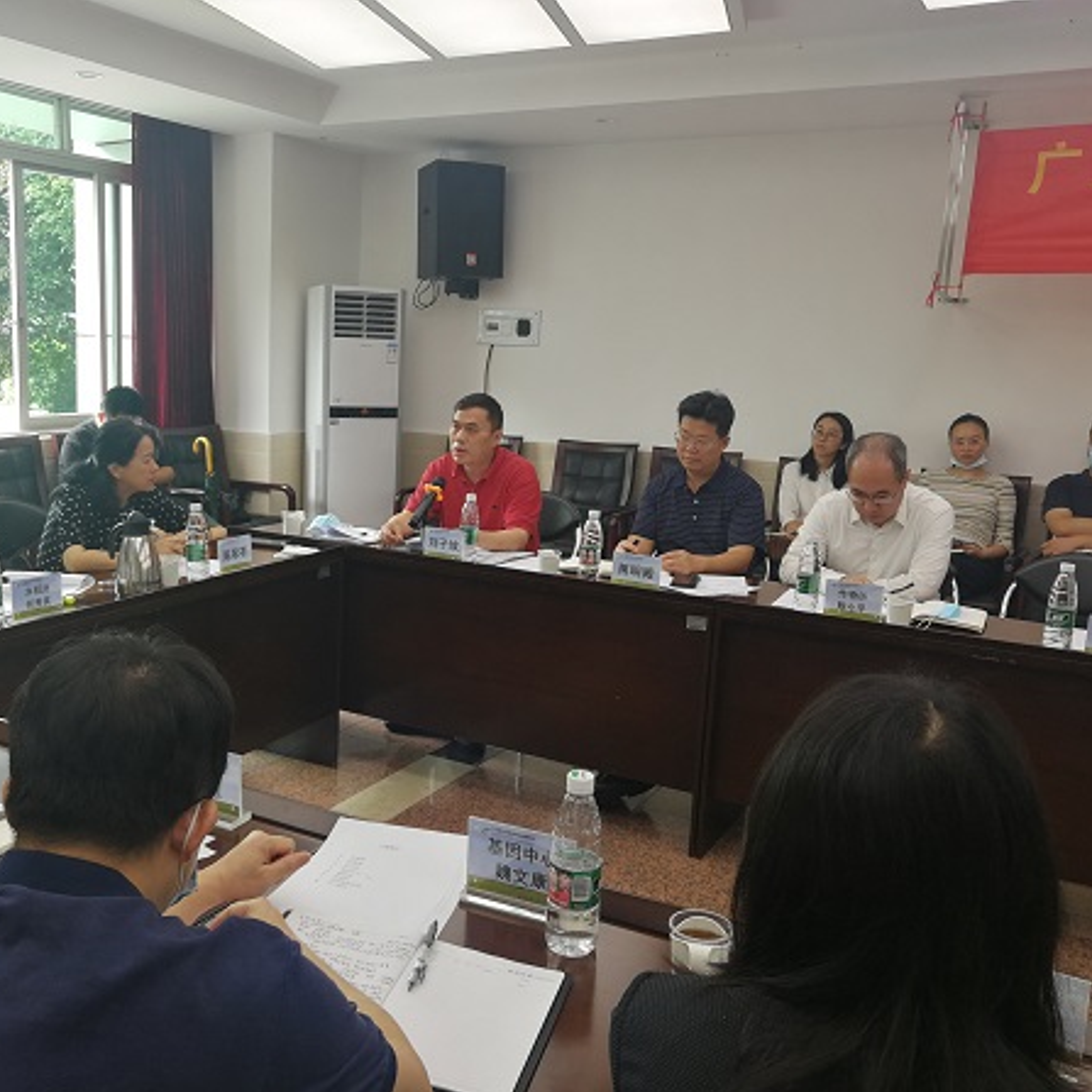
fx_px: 1142
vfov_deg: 51.1
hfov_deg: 50.7
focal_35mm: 32
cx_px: 428
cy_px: 547
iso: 64
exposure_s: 1/50
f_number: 1.8
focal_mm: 3.95
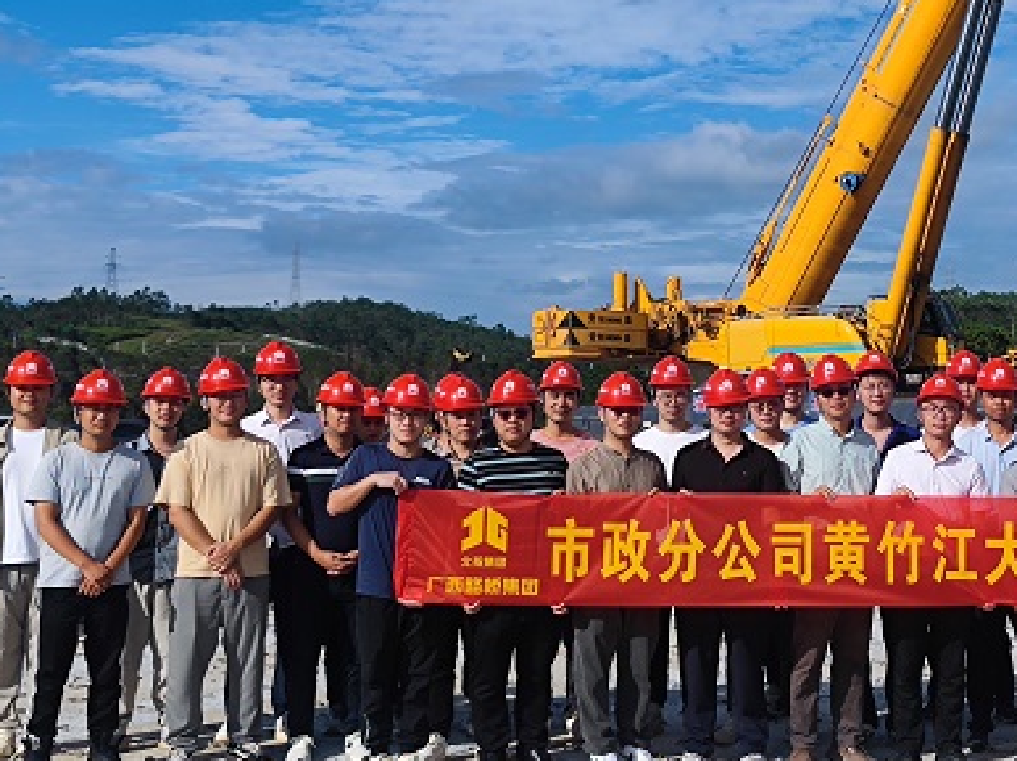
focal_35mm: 69
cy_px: 249
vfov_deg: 21.2
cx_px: 751
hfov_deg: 27.8
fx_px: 2026
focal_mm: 7.59
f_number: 1.95
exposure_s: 1/3769
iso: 51
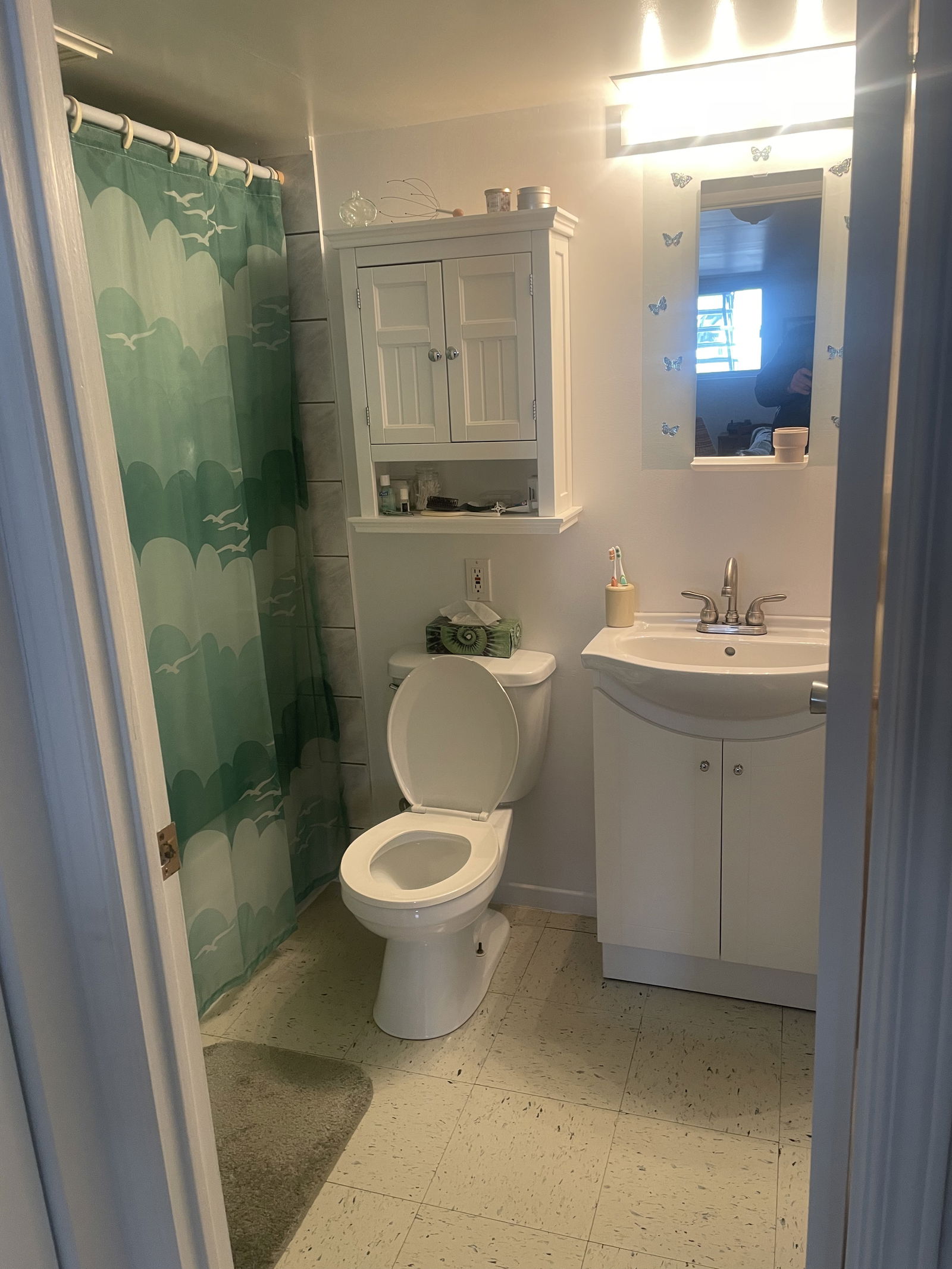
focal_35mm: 26
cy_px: 634
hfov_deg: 53.1
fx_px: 953
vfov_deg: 67.3
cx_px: 476
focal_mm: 4.2
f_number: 1.6
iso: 100
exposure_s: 1/60
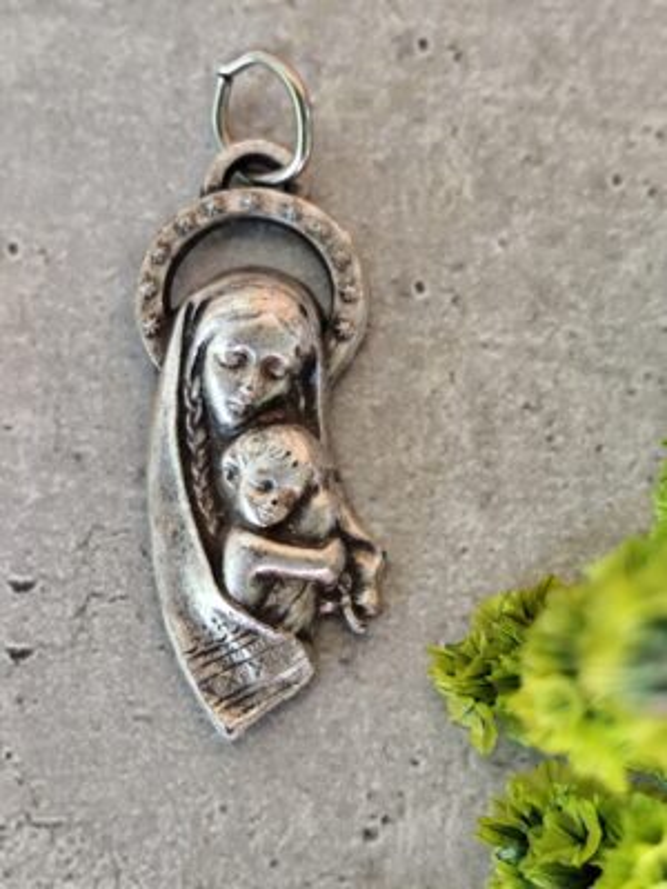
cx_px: 334
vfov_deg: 21.1
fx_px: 2389
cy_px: 444
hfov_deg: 15.9
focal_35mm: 93
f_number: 1.65
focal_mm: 6.19
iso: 250
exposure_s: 1/25
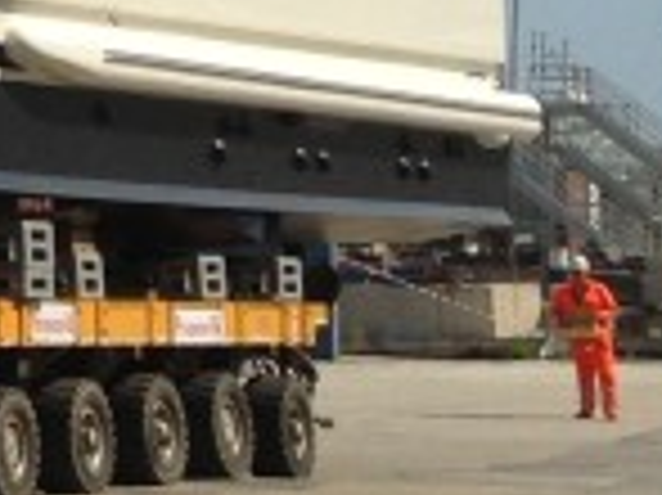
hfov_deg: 7.4
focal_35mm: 230
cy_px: -189
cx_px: -1432
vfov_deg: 6.4
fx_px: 4395
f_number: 2.4
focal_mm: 4.13
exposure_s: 1/2463
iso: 50
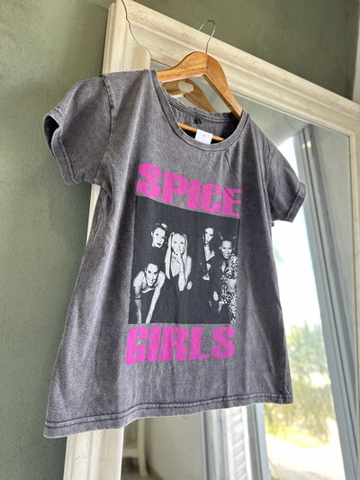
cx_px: 180
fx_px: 333
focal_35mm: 24
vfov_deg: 71.6
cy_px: 240
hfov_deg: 56.8
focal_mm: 6.86
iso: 250
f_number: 1.78
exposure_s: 1/94
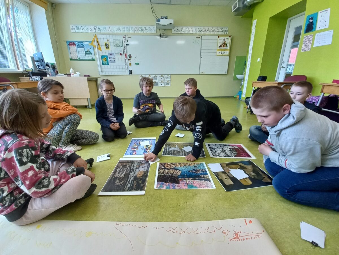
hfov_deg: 106.2
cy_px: 128
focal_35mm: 13
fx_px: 127
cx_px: 170
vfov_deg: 89.9
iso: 64
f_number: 2.2
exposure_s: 1/50
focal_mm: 1.42
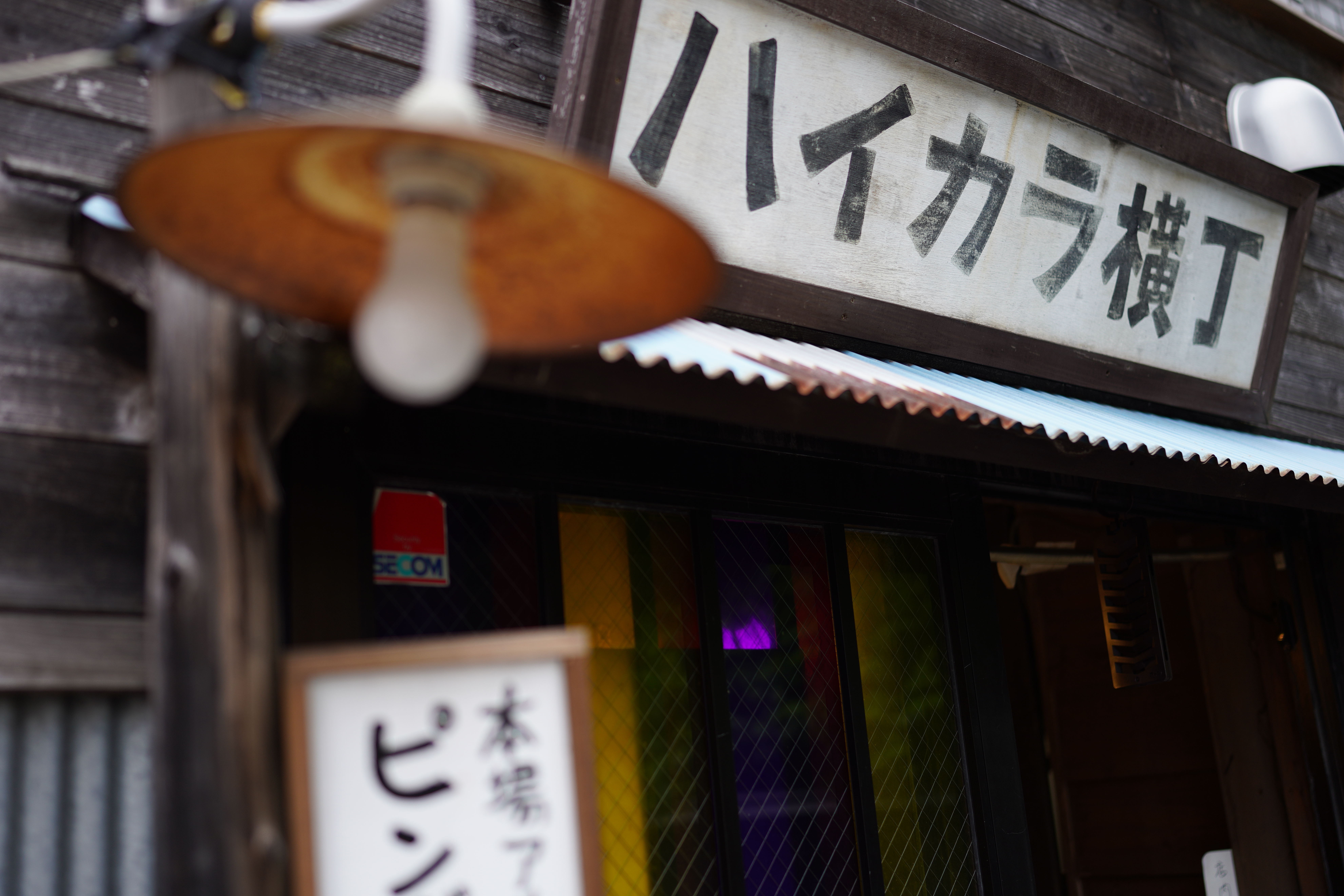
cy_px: 396
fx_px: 1568
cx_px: 586
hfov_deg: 46.3
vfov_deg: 31.9
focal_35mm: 42
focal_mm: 35
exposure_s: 1/640
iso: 100
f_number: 1.4
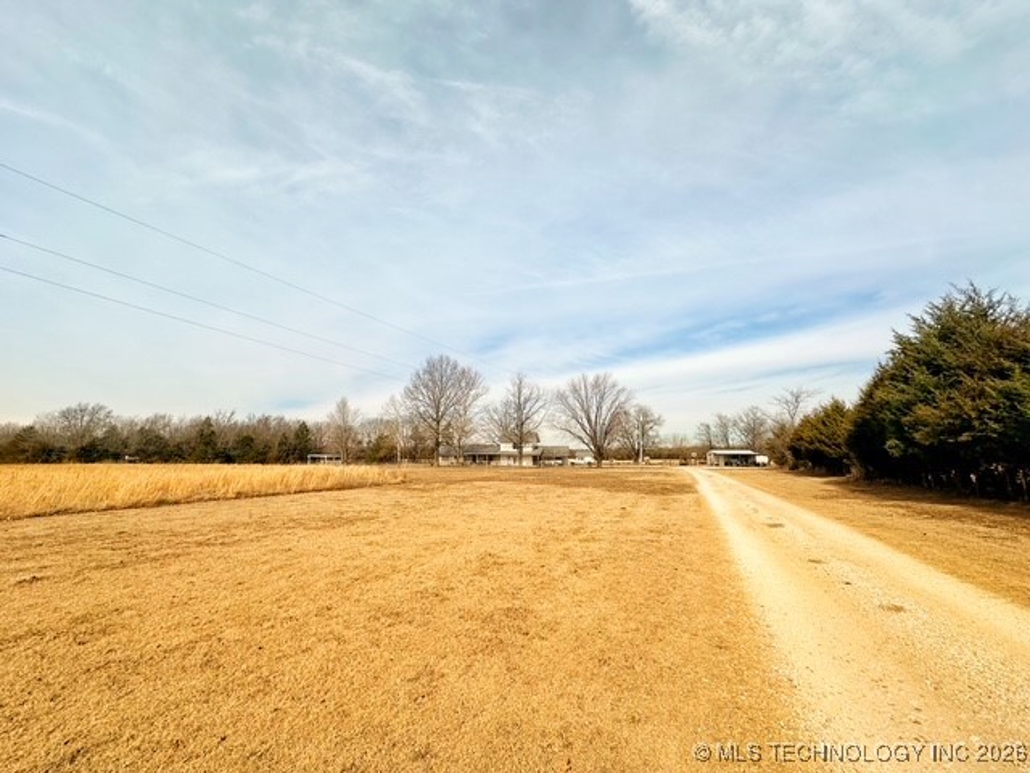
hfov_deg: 102.1
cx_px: 515
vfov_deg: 85.7
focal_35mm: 14
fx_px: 417
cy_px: 386
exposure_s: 1/3610
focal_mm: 2.22
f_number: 2.2
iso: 50
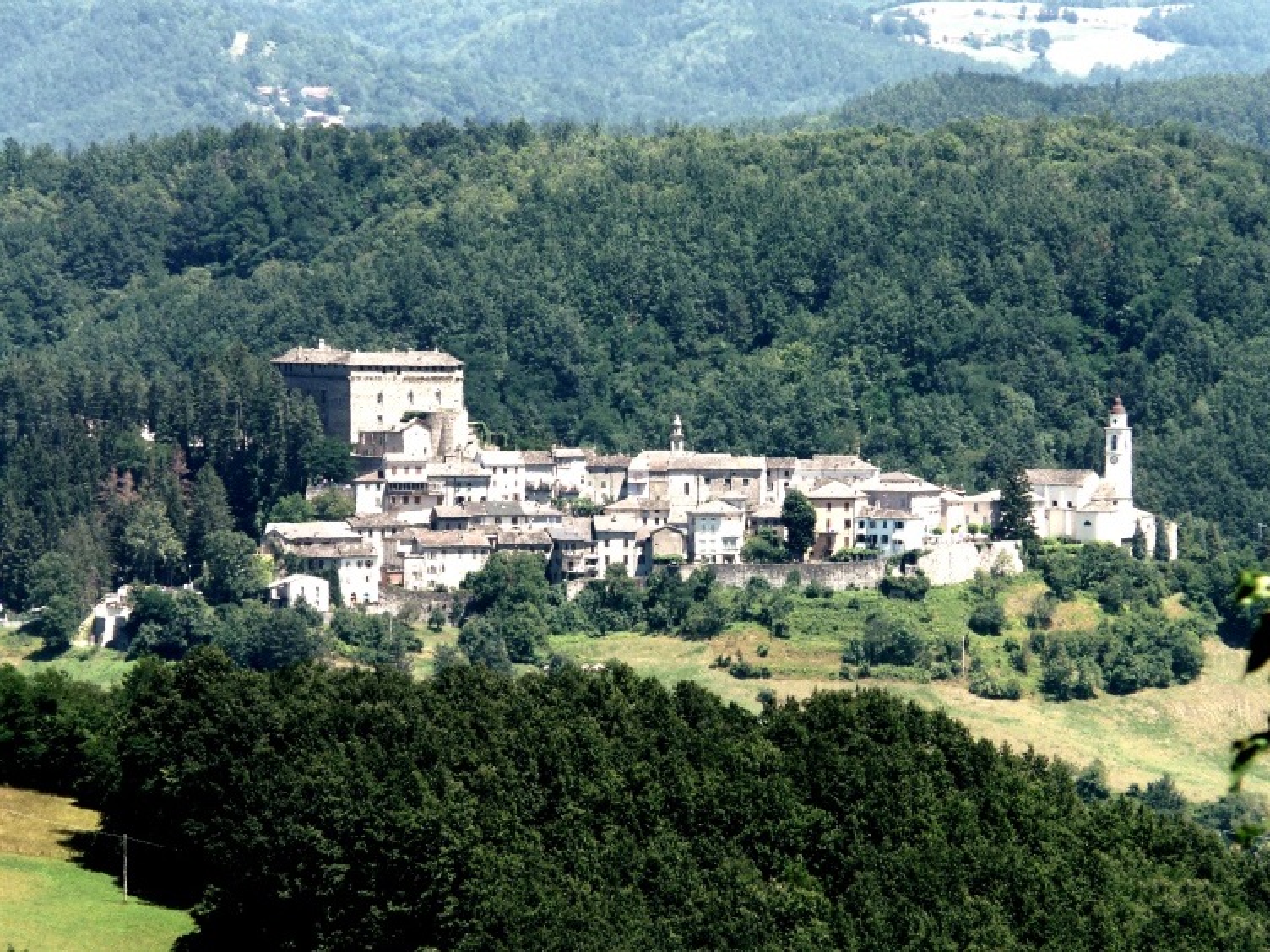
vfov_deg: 4.2
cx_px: 635
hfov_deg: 5.7
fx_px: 12841
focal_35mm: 350
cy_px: 476
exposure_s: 1/320
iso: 100
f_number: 5.6
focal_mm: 57.4
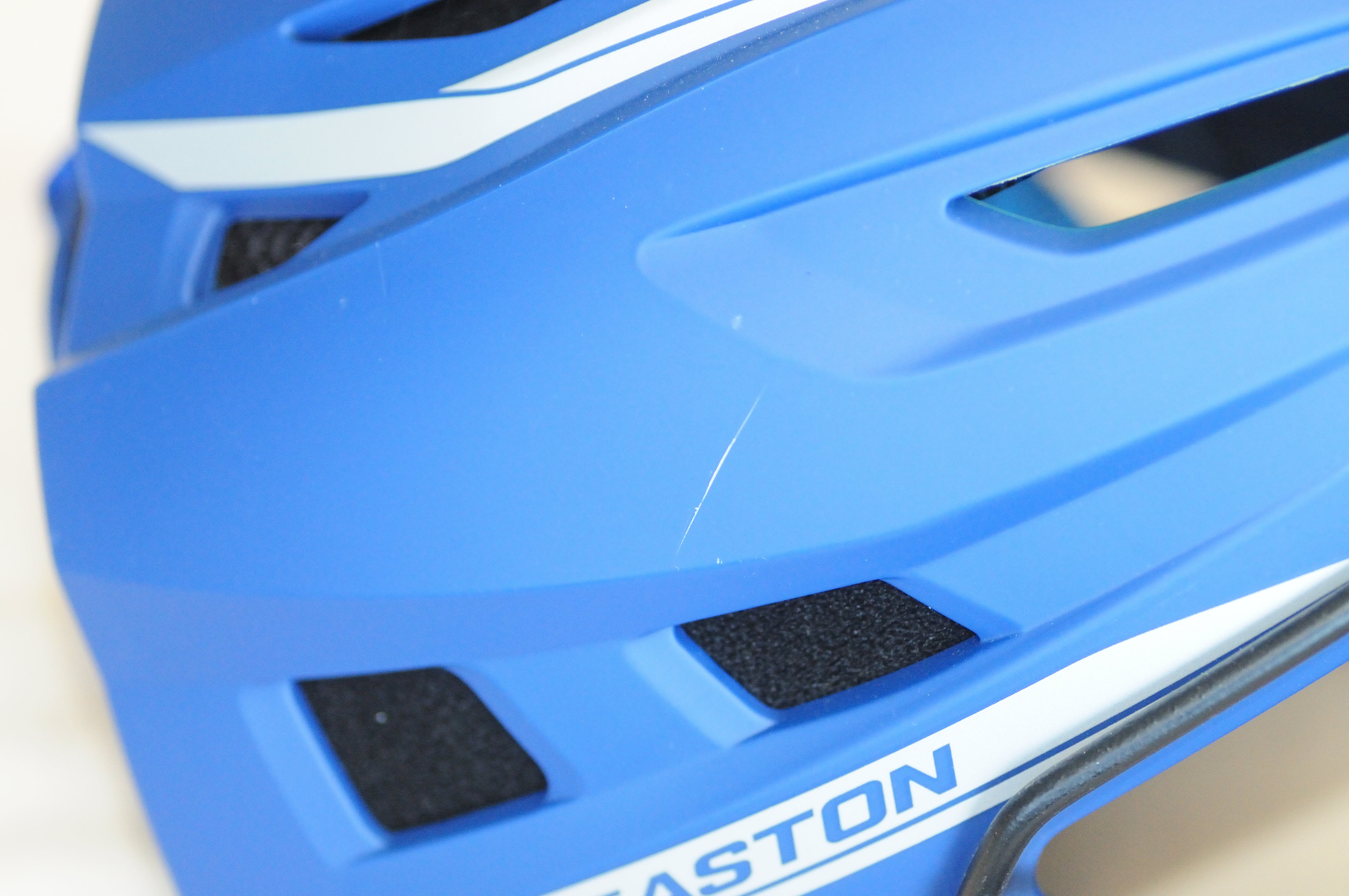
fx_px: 5053
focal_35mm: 135
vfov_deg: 10.1
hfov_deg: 15.2
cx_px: 674
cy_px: 448
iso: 1800
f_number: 3.2
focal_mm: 90
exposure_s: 1/200
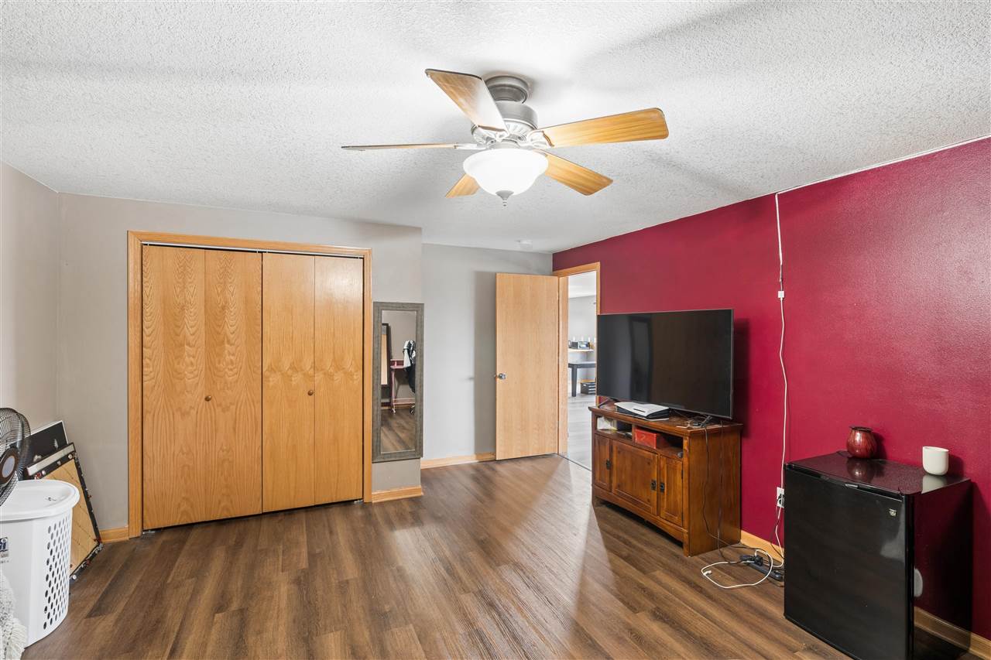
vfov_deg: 70.4
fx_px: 468
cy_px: 330
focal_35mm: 17
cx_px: 496
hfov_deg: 93.3
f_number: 9
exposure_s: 1/2.5
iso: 400
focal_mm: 17
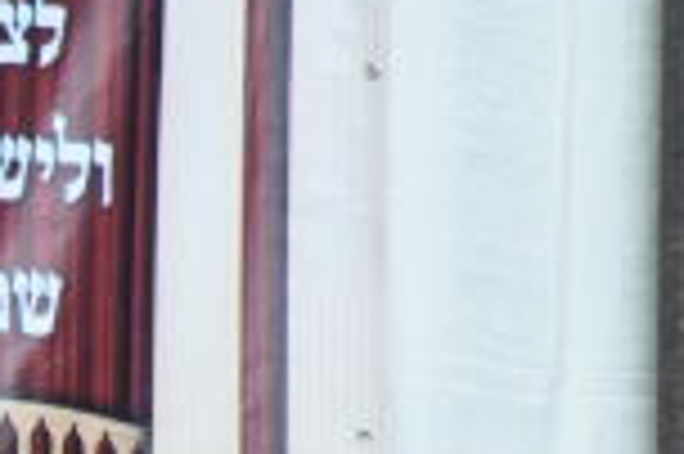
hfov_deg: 2.5
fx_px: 15335
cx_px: -1431
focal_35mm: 808
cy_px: 1184
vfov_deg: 1.7
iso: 2500
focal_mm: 120
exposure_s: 1/100
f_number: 5.6
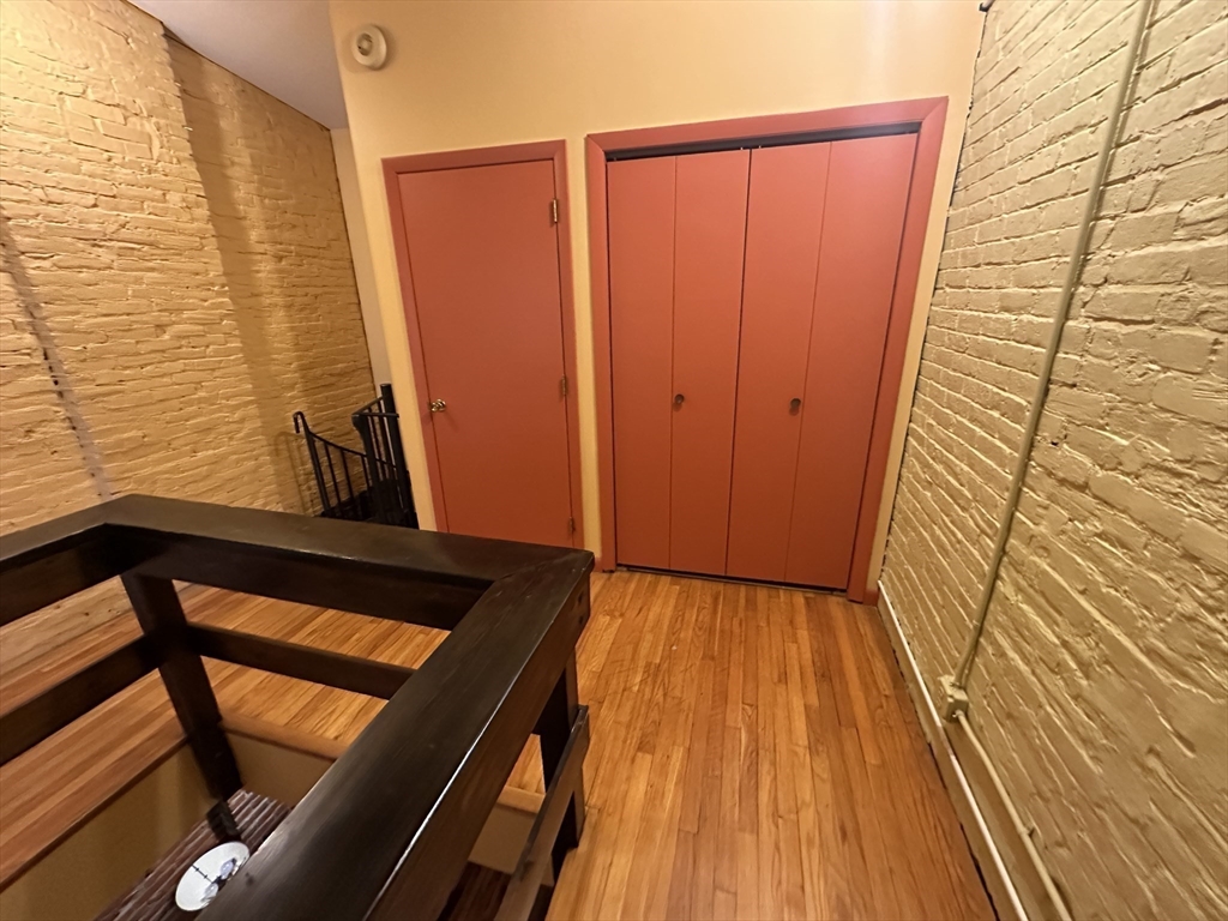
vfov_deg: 85.7
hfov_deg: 102.1
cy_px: 460
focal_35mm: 14
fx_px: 497
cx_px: 614
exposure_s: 1/60
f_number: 2.2
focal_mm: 2.22
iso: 1000
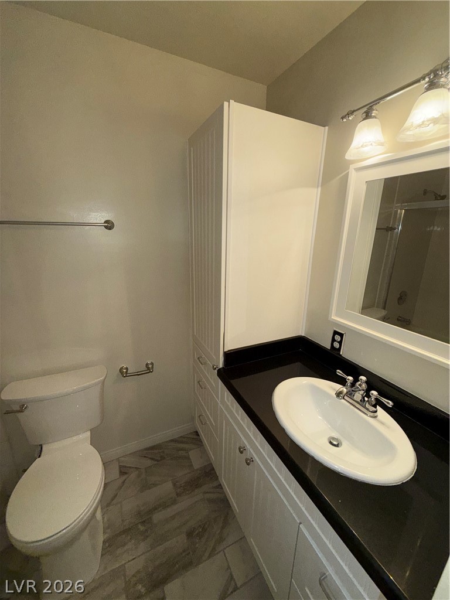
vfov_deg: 102.1
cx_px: 225
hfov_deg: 85.7
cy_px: 300
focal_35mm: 14
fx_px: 243
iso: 80
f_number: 2.2
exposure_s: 1/122
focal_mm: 2.22
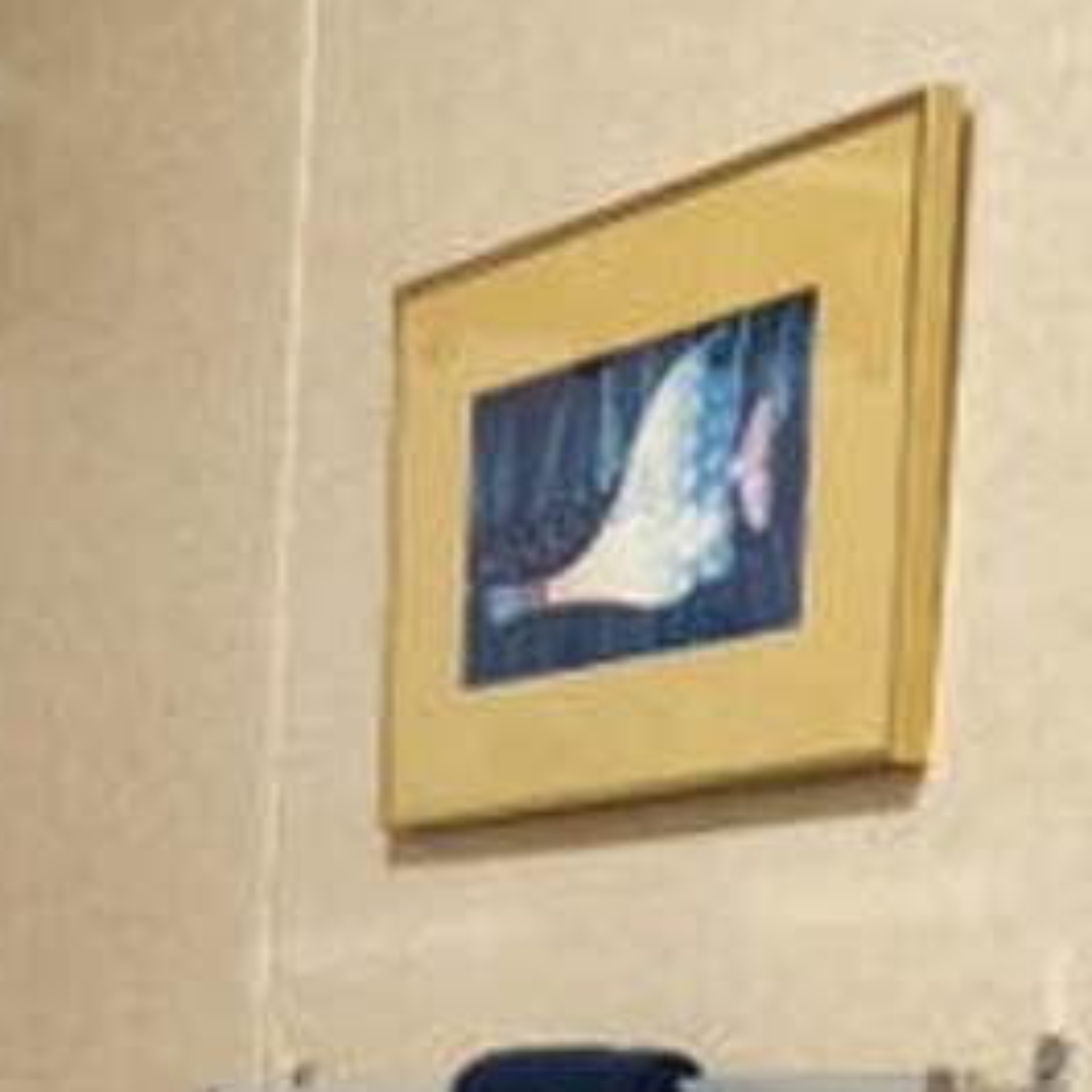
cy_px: 1582
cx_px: -194
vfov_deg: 17.2
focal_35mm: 92
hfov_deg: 18.0
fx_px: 3284
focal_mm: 5.4
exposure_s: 1/120
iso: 160
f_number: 1.8
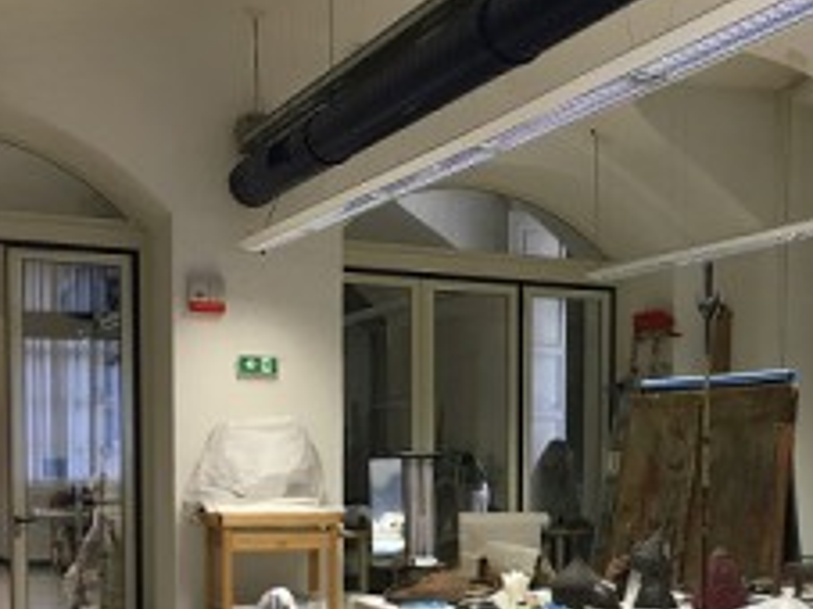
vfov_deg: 22.3
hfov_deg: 29.5
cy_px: 568
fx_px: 1502
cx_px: 666
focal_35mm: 64
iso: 50
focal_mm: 4.15
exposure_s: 1/33
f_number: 2.2
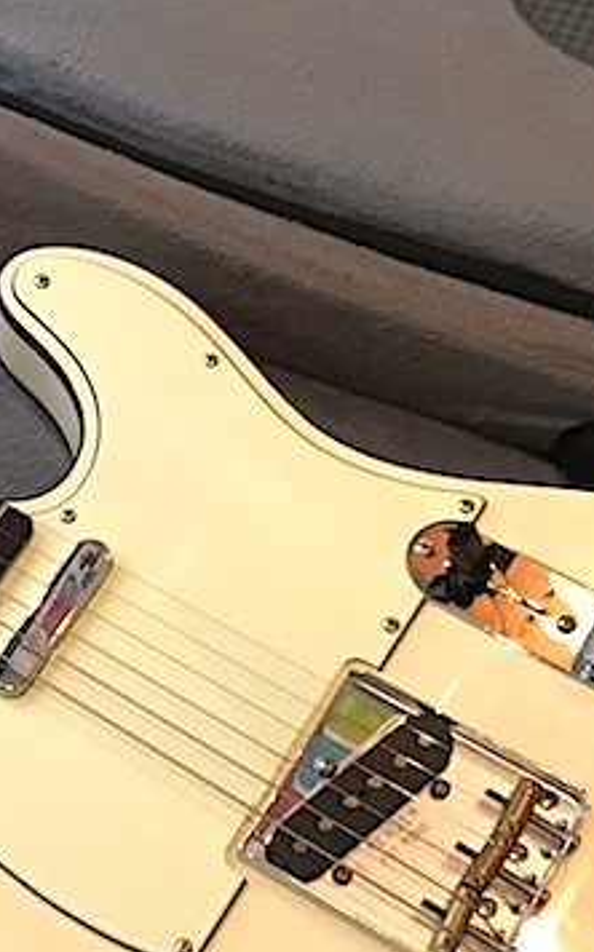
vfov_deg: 24.9
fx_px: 2153
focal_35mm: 83
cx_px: -136
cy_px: 610
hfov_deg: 15.1
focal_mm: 4.15
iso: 100
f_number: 2.2
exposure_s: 1/10
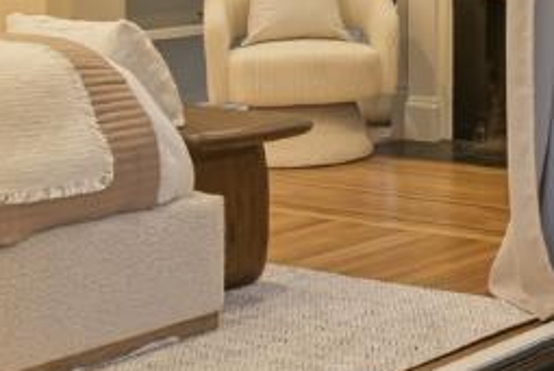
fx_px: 1449
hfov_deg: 19.2
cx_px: 810
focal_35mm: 94
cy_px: -113
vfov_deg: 14.0
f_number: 8
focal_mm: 16
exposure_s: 1/10
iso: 100
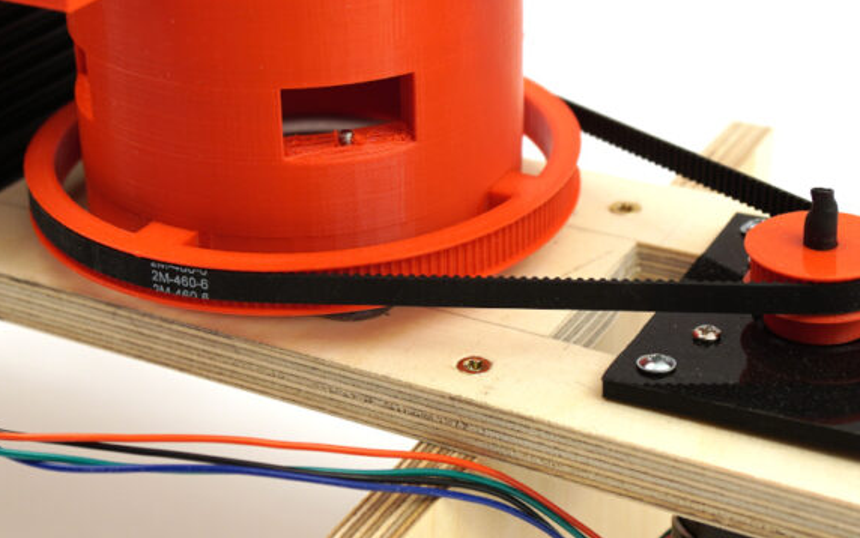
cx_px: 361
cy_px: 189
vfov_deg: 17.4
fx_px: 1759
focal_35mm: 75
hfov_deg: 27.4
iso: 160
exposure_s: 1/60
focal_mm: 26
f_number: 4
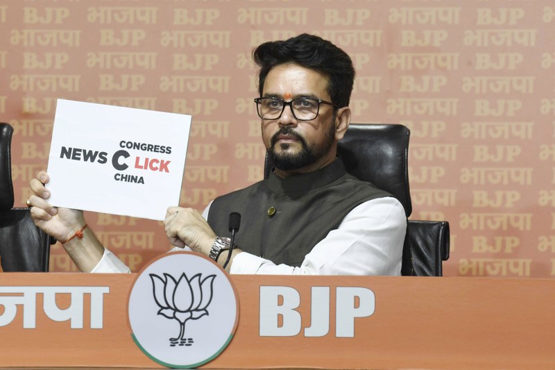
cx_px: 278
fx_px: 4393
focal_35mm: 285
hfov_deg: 7.2
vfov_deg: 4.8
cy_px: 185
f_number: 6.3
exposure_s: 1/160
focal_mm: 190
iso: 1600
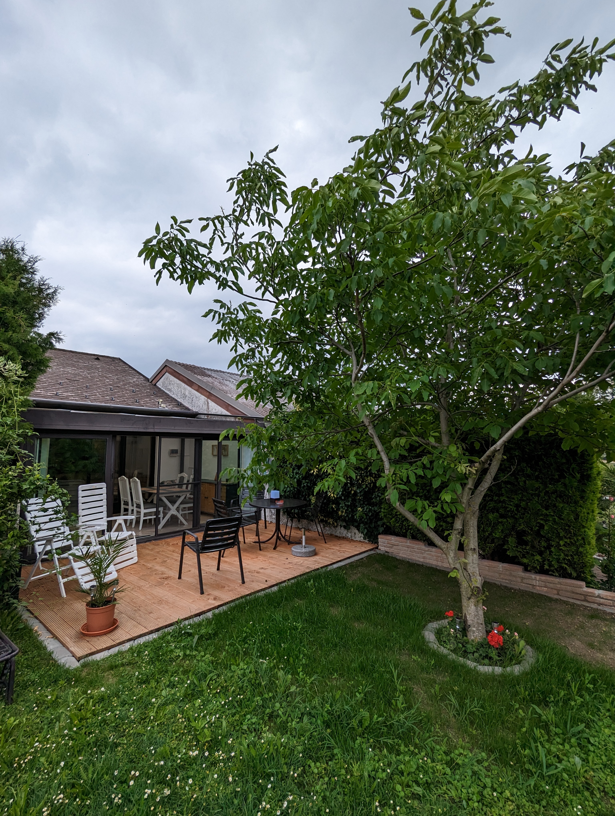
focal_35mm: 16
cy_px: 408
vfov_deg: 94.4
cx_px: 308
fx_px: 378
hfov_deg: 78.2
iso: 49
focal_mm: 2.35
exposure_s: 1/981
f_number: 2.2
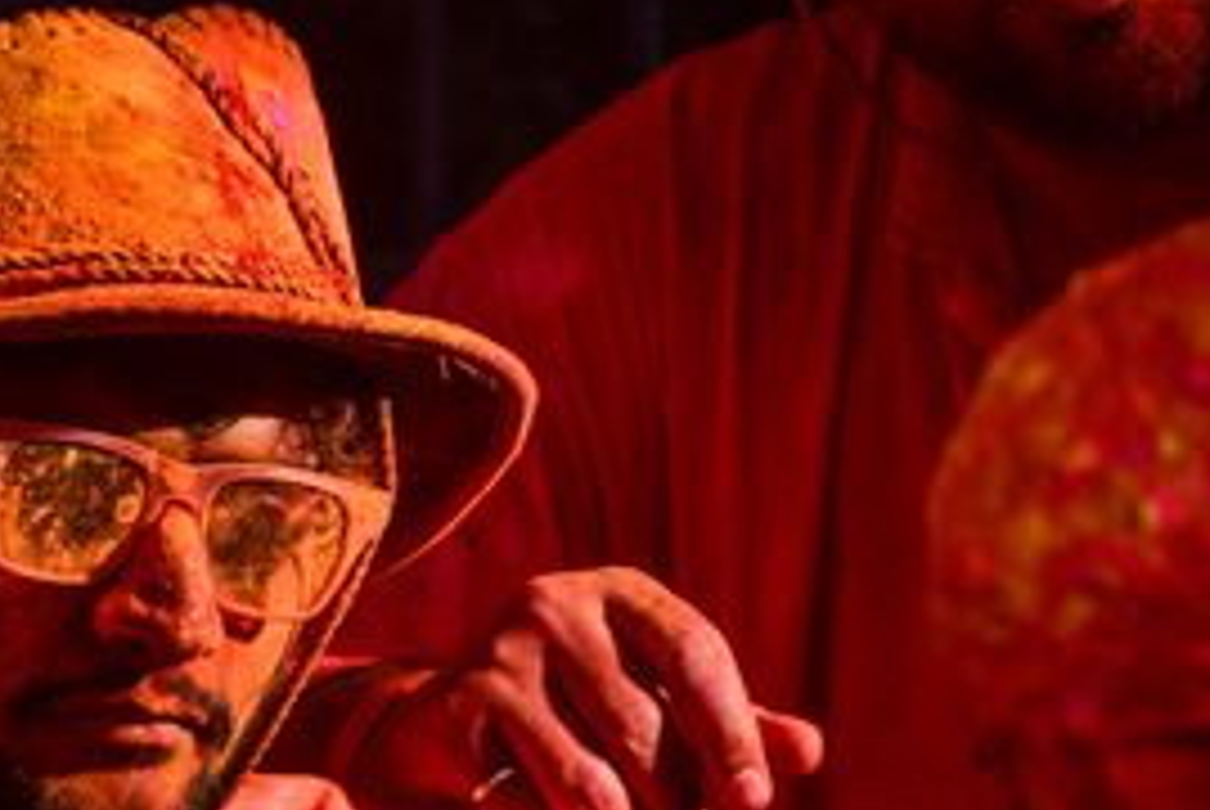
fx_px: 34522
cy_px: 529
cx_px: 445
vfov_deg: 1.3
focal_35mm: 1026
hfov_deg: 2.0
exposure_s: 1/400
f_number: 6.3
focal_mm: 400
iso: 100
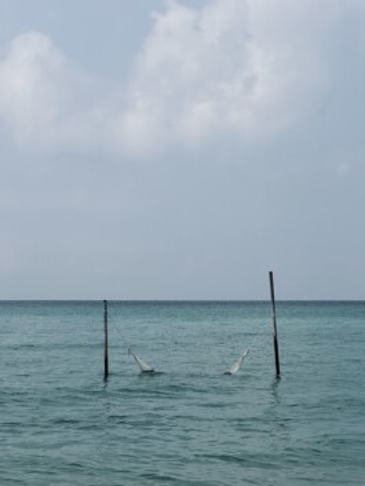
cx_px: 182
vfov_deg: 25.3
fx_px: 1082
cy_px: 243
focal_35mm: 77
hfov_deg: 19.1
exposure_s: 1/1531
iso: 25
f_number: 2.8
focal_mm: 9
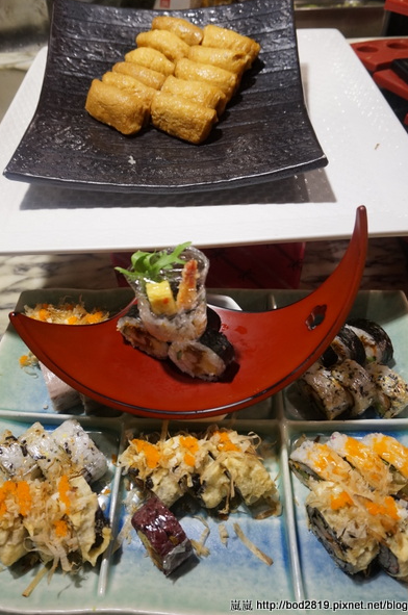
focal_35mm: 26
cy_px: 292
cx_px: 205
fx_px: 444
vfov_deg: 69.4
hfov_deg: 49.4
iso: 800
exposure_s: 1/60
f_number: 4
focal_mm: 16
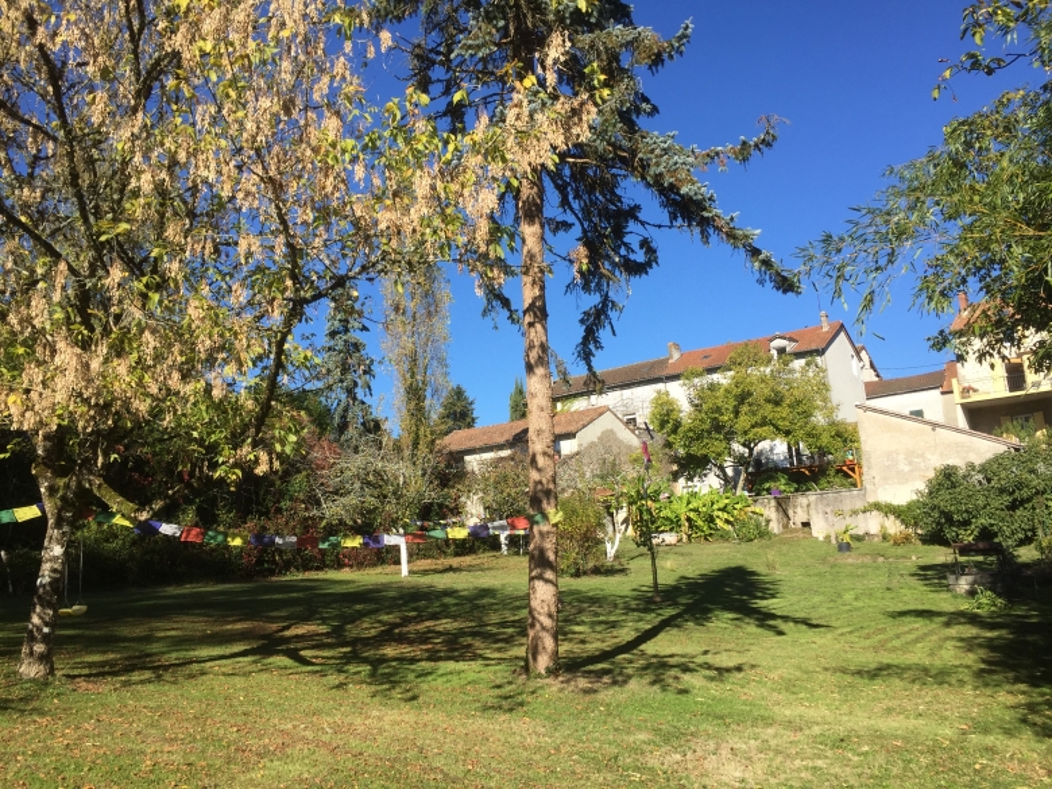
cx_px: 526
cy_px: 394
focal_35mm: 29
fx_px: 881
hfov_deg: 61.7
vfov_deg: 48.2
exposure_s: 1/1522
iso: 32
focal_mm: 4.15
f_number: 2.2
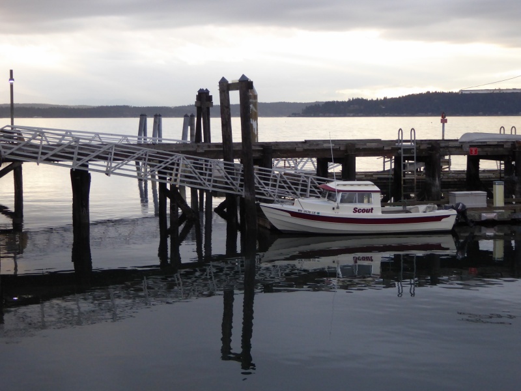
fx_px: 1039
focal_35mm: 69
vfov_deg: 21.3
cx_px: 260
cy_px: 196
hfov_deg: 28.2
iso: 320
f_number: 4.4
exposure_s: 1/125
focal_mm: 11.7
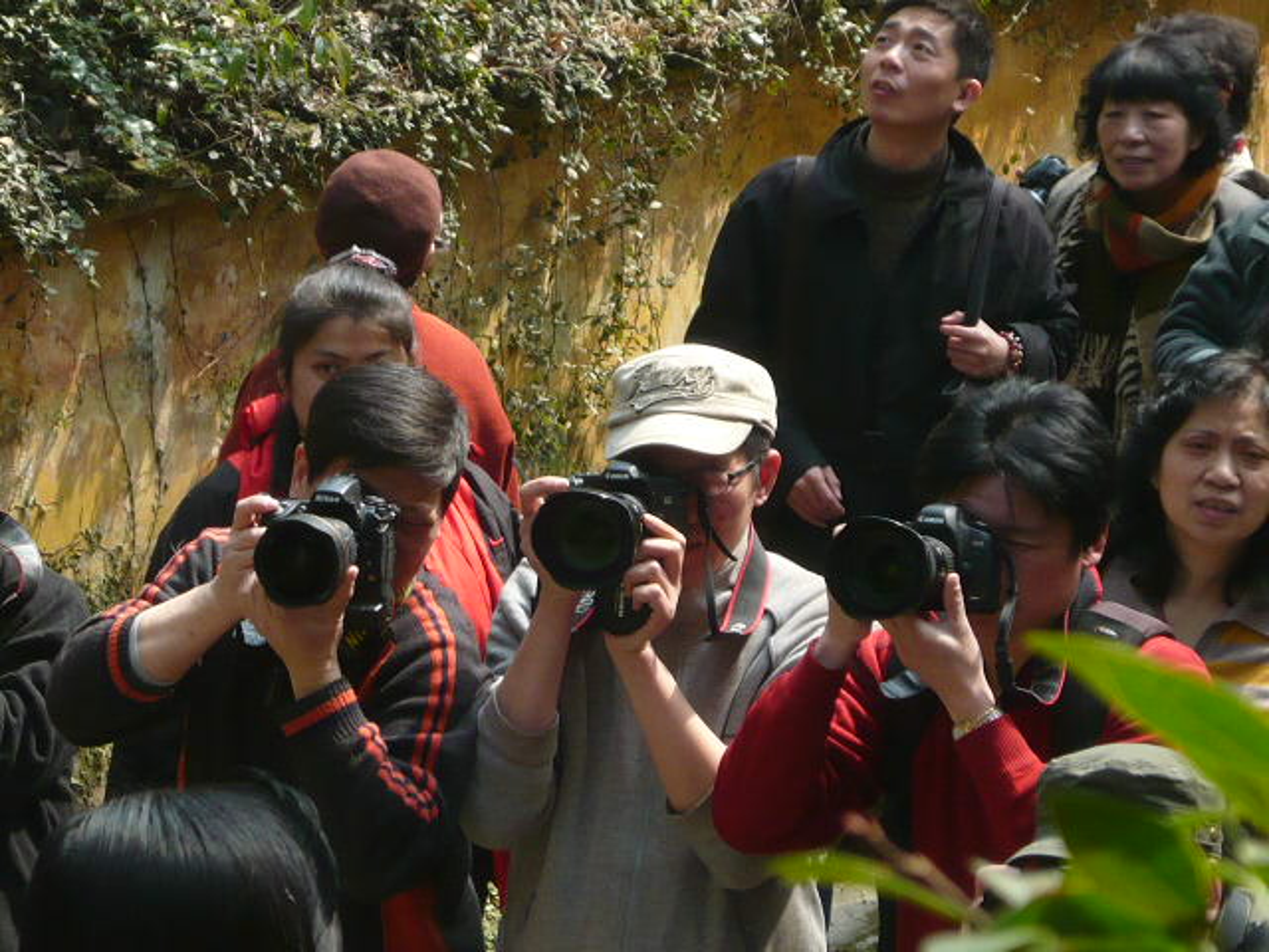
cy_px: 476
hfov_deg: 12.3
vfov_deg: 9.3
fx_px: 5865
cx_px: 634
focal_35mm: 160
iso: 160
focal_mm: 16.5
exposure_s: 1/125
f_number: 5.1
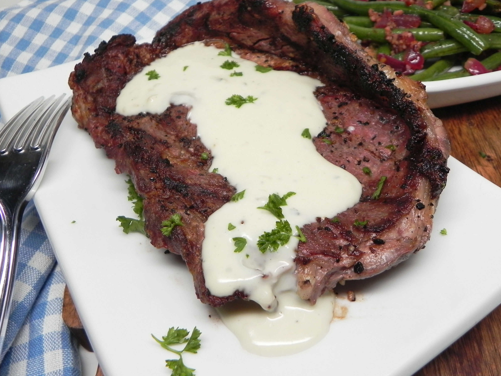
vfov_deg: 42.9
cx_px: 266
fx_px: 478
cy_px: 179
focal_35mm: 33
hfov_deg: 55.3
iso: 160
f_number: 2.8
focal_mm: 5.2
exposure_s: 1/56.1
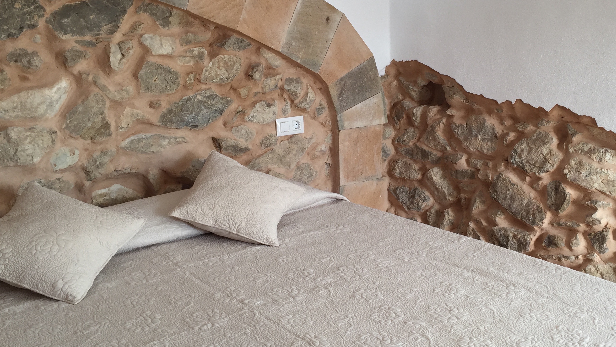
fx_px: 653
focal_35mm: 40
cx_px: 375
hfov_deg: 50.1
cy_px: 151
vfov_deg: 29.7
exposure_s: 1/120
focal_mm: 4.15
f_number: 2.2
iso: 32
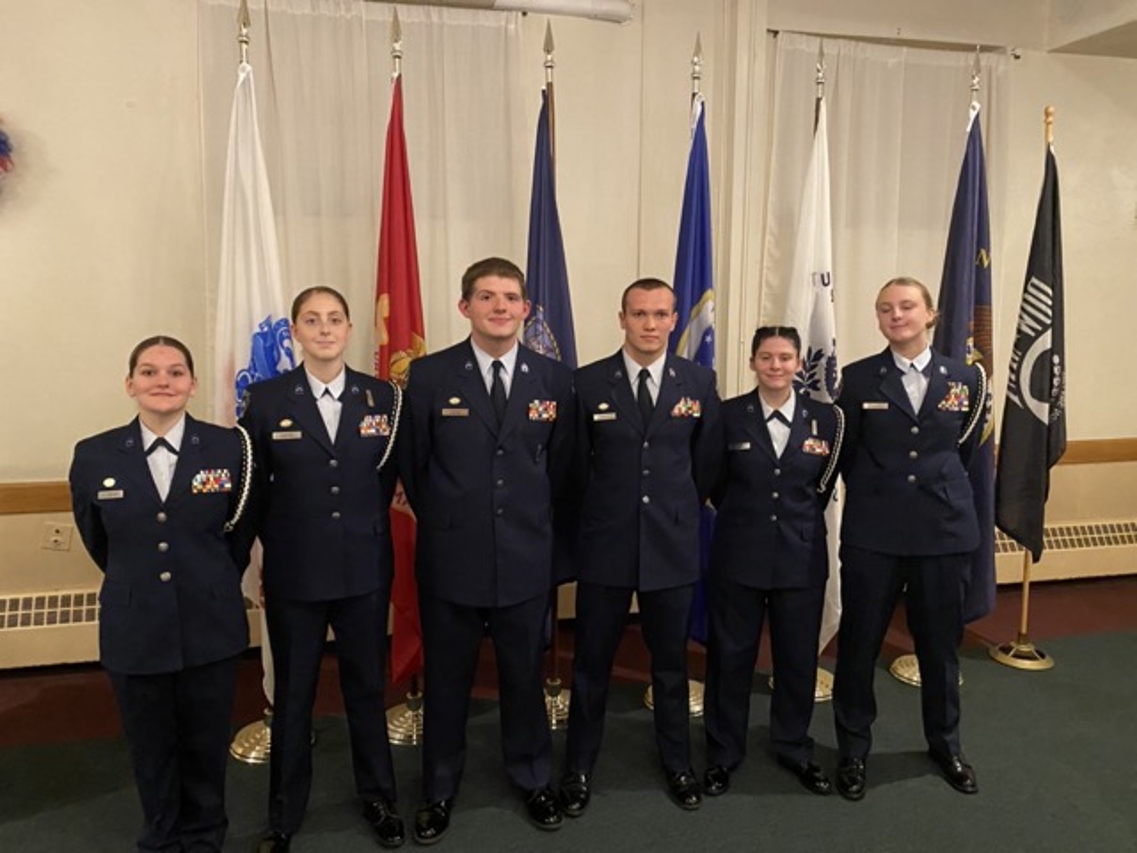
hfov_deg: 67.3
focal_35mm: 26
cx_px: 568
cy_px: 426
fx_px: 854
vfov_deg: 53.1
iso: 800
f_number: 1.8
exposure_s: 1/30
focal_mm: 4.25
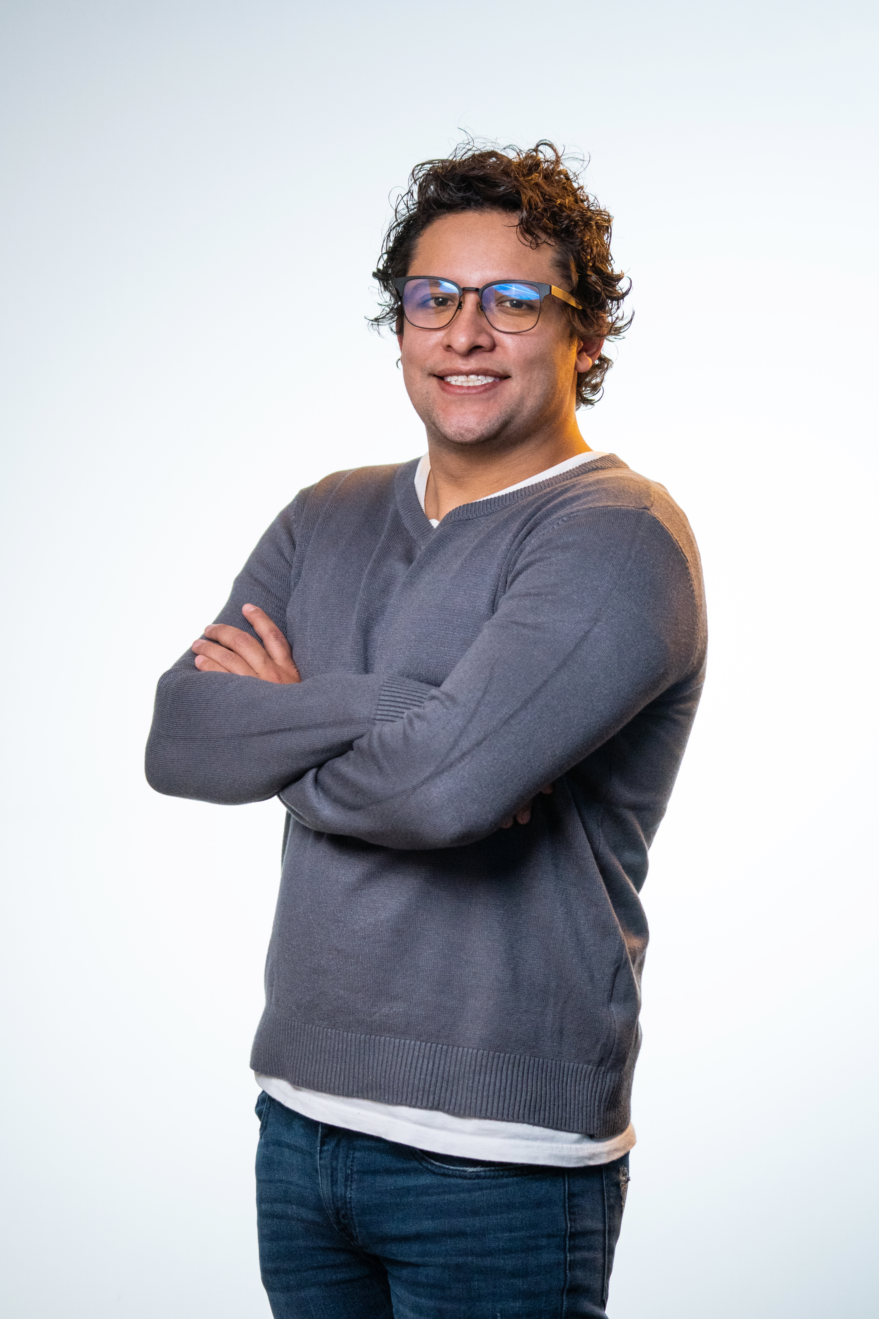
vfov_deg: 19.5
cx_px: 440
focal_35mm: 105
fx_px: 3845
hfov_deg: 13.0
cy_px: 660
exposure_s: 1/125
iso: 1250
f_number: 4
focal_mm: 70
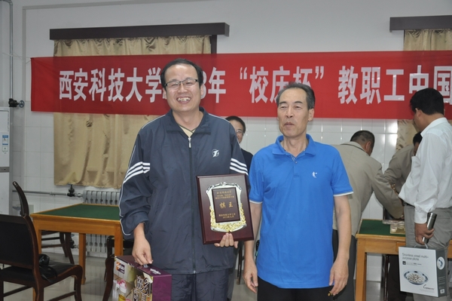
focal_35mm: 45
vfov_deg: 29.8
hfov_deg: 43.6
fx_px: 565
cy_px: 150
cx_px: 226
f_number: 4.2
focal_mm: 30
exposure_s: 1/60
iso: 800
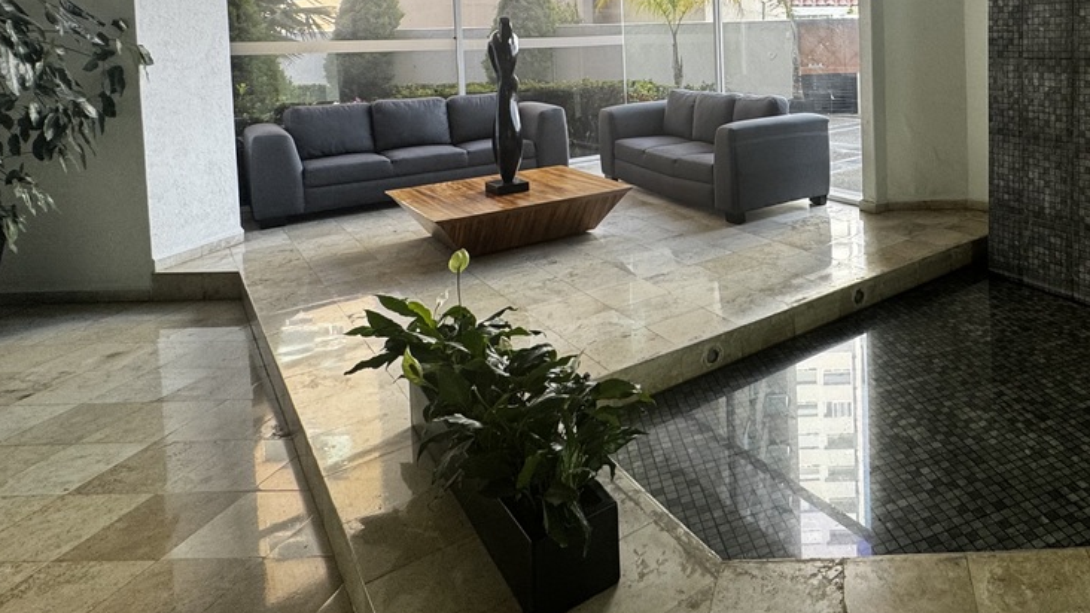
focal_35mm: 25
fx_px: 723
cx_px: 865
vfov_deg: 42.4
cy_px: 67
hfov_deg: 67.4
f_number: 2.2
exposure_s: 1/99
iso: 125
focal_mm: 2.22
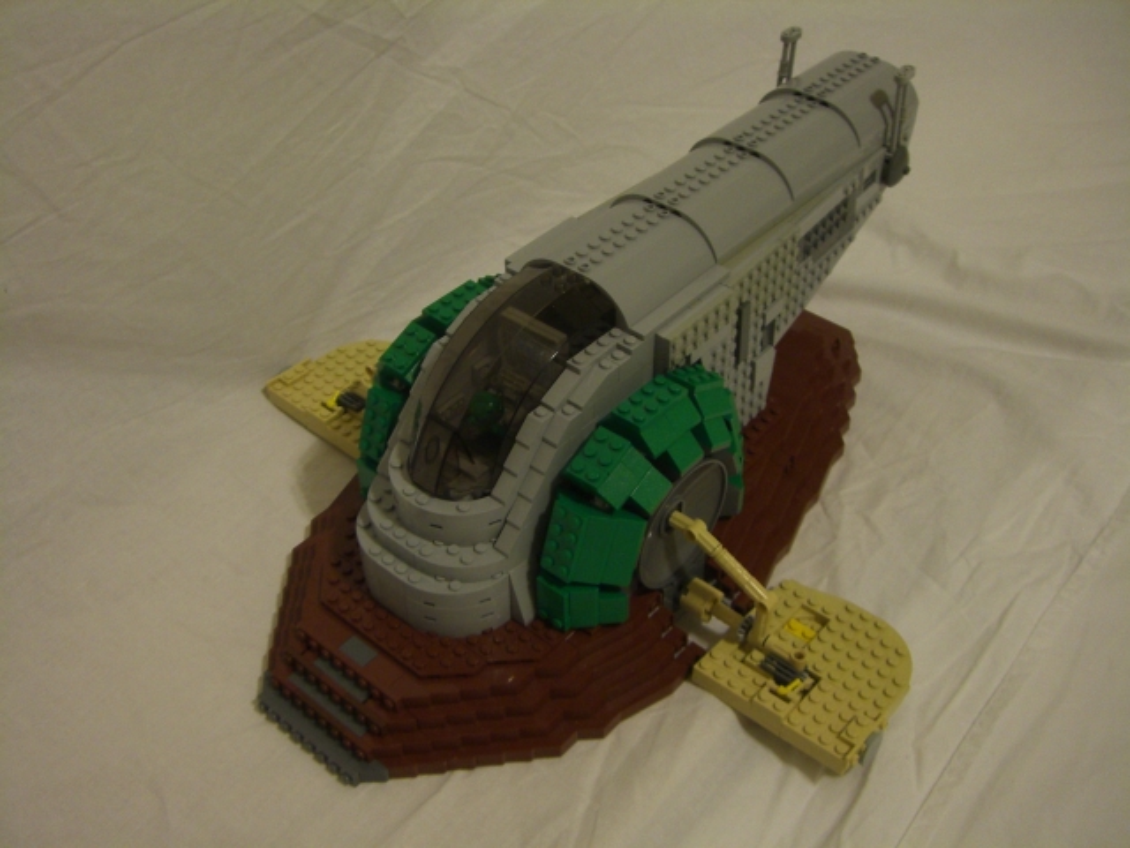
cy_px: 424
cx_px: 565
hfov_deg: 49.0
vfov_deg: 37.7
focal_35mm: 38
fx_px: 1240
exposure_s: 1/8
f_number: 2.7
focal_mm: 6.2
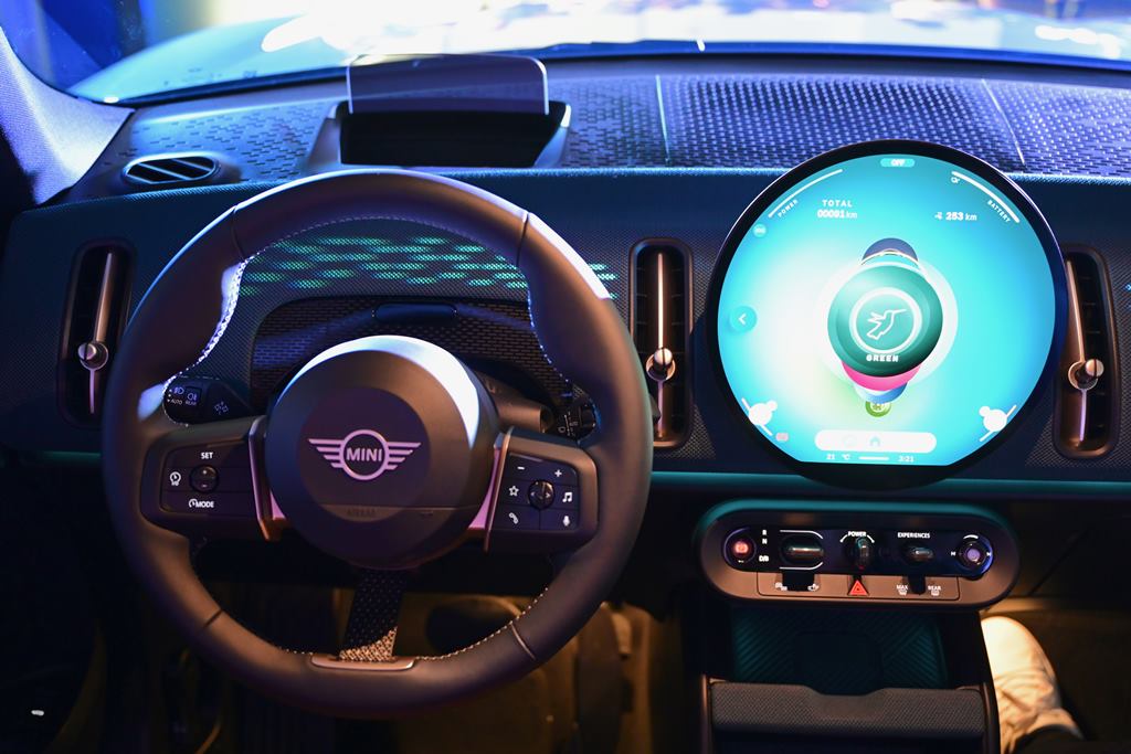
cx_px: 566
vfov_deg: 36.9
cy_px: 377
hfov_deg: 53.1
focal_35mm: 36
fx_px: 1131
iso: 1600
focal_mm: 36
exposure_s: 1/30
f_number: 2.8
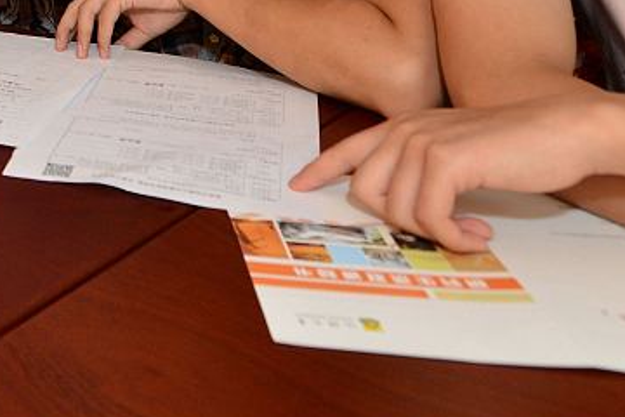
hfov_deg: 31.2
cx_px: -177
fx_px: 868
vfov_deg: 21.4
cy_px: -255
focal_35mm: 50
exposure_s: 1/200
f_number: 6.3
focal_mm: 15
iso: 1000
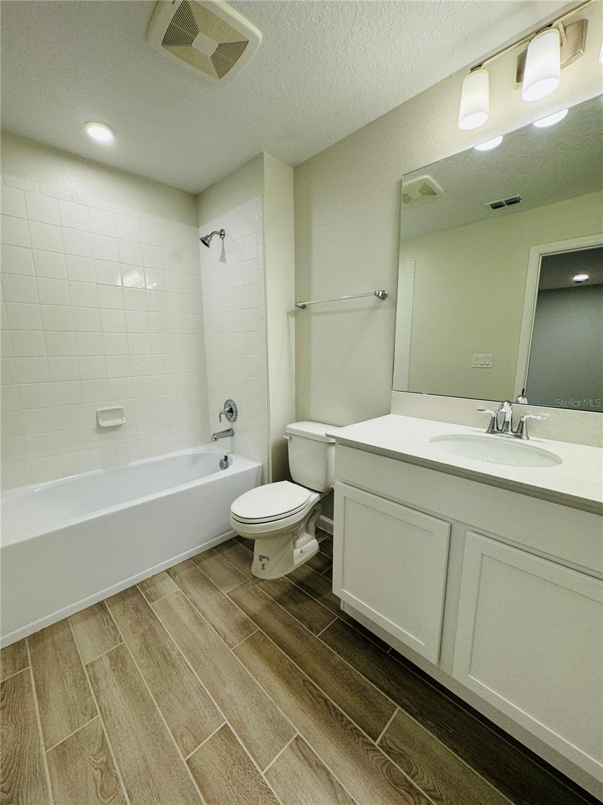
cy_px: 402
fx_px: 325
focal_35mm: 14
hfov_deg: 85.7
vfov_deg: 102.1
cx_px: 302
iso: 125
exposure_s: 1/120
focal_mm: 2.22
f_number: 2.2
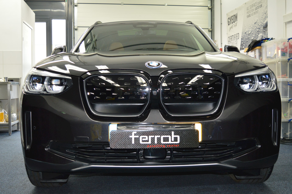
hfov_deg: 48.0
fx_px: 328
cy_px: 97
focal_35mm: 40
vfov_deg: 33.0
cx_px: 146
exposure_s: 1/60
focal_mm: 27
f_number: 4
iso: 800
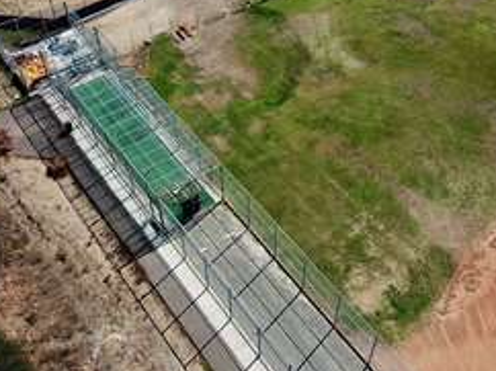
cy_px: 211
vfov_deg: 33.5
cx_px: 250
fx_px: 616
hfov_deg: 43.9
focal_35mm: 43
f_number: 2.2
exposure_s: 1/1715
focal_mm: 4.73
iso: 100
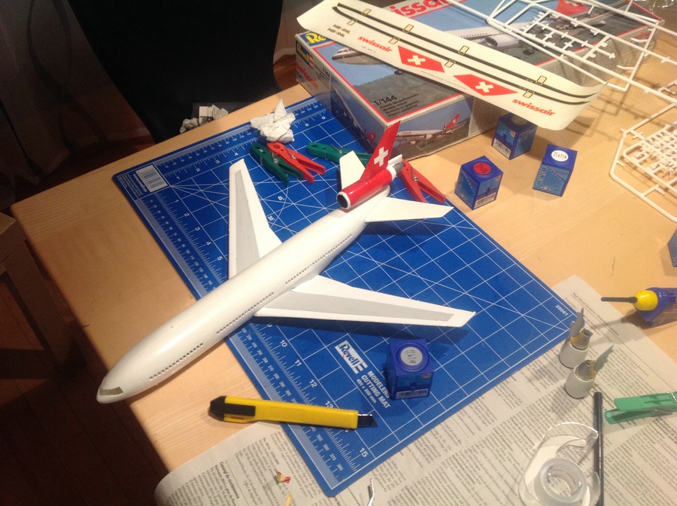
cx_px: 338
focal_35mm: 35
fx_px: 683
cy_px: 253
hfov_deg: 52.7
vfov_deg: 40.6
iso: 125
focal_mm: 4.28
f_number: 2.4
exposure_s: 1/15
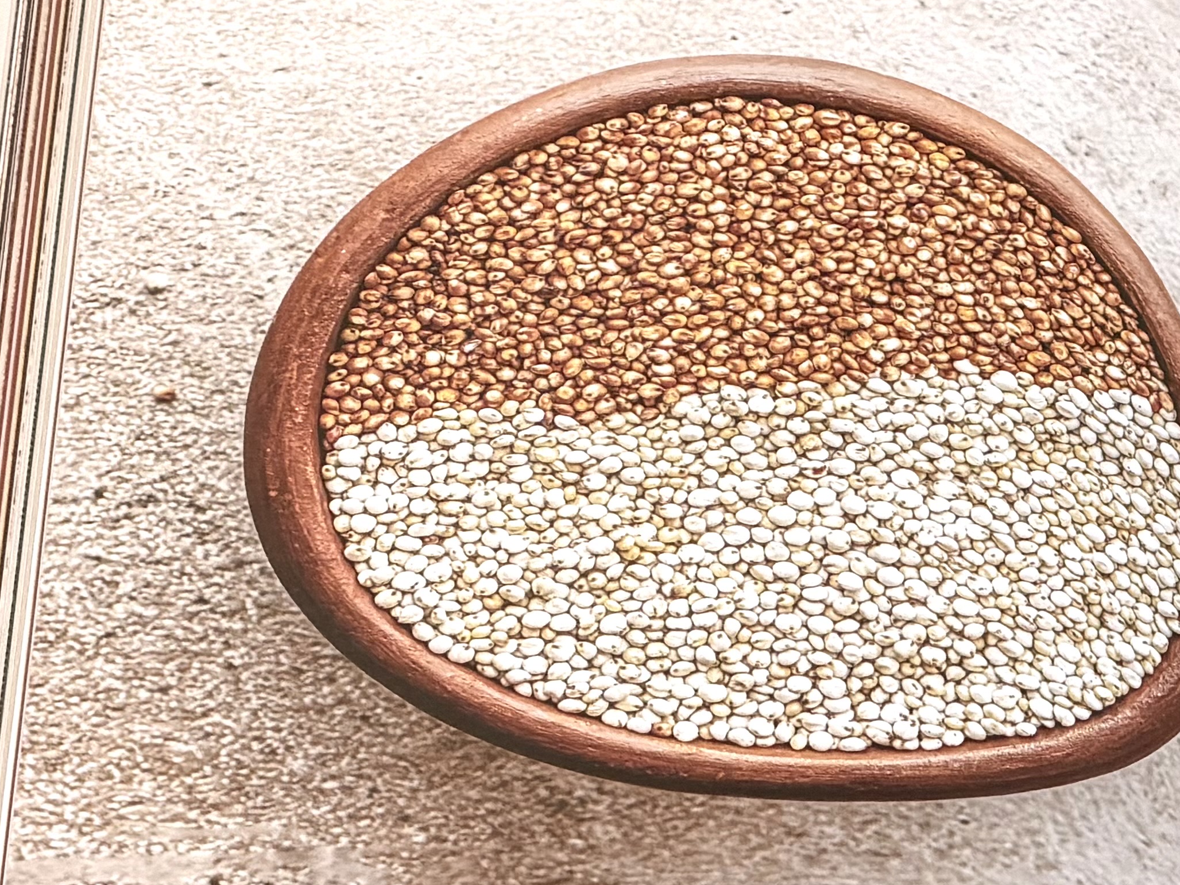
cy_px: 641
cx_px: 1273
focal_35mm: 278
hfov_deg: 7.1
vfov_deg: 5.3
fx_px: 9476
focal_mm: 16.89
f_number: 2.8
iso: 100
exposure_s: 1/100
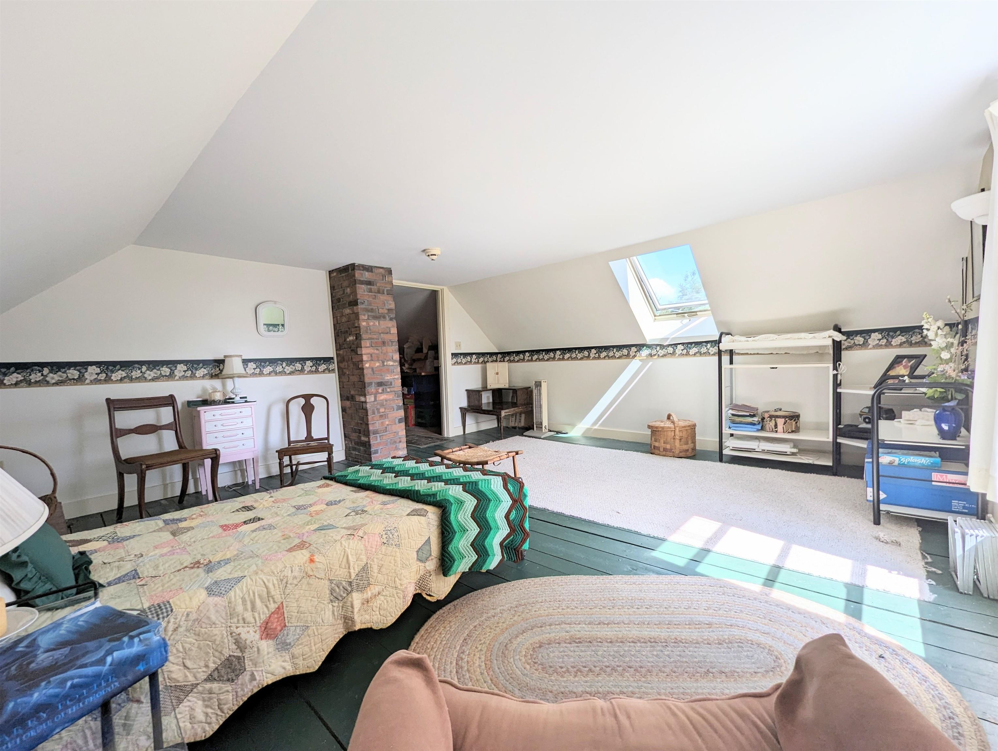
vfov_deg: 90.1
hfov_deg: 106.1
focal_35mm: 13
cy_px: 376
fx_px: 375
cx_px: 499
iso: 62
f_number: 2.2
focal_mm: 1.95
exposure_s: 1/246
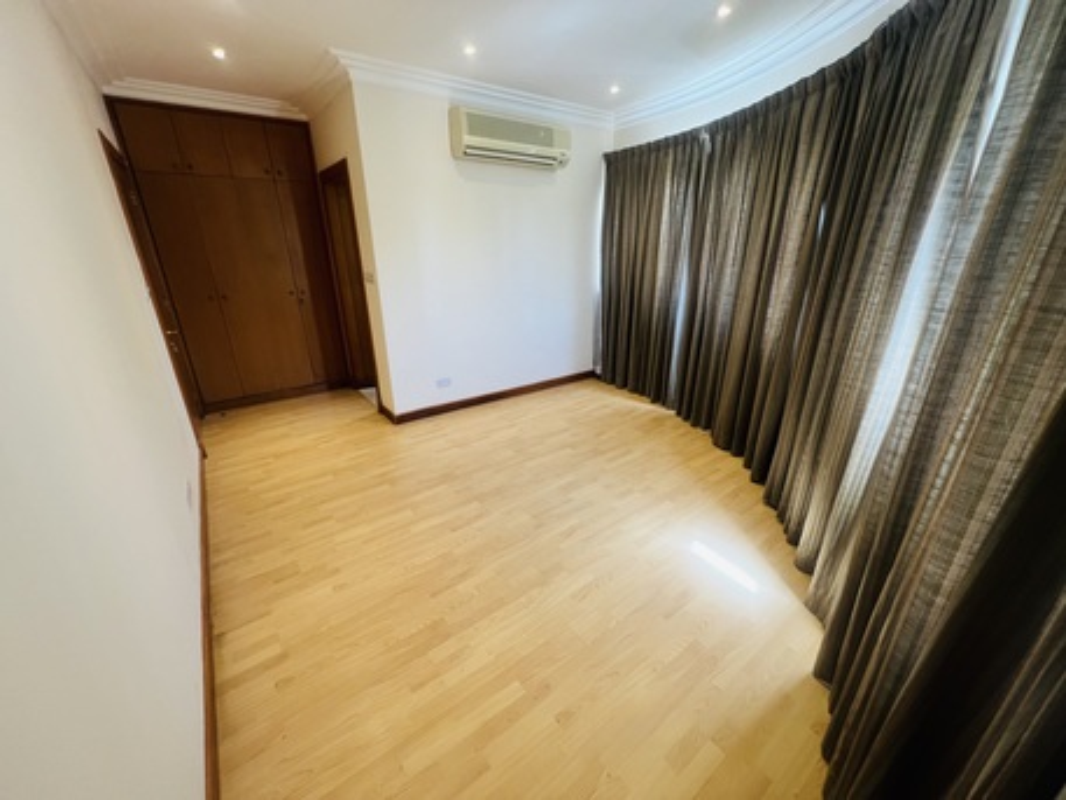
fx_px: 400
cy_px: 400
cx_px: 533
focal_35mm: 13
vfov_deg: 89.9
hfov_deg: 106.2
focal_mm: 1.57
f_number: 1.8
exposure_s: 1/25
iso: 64
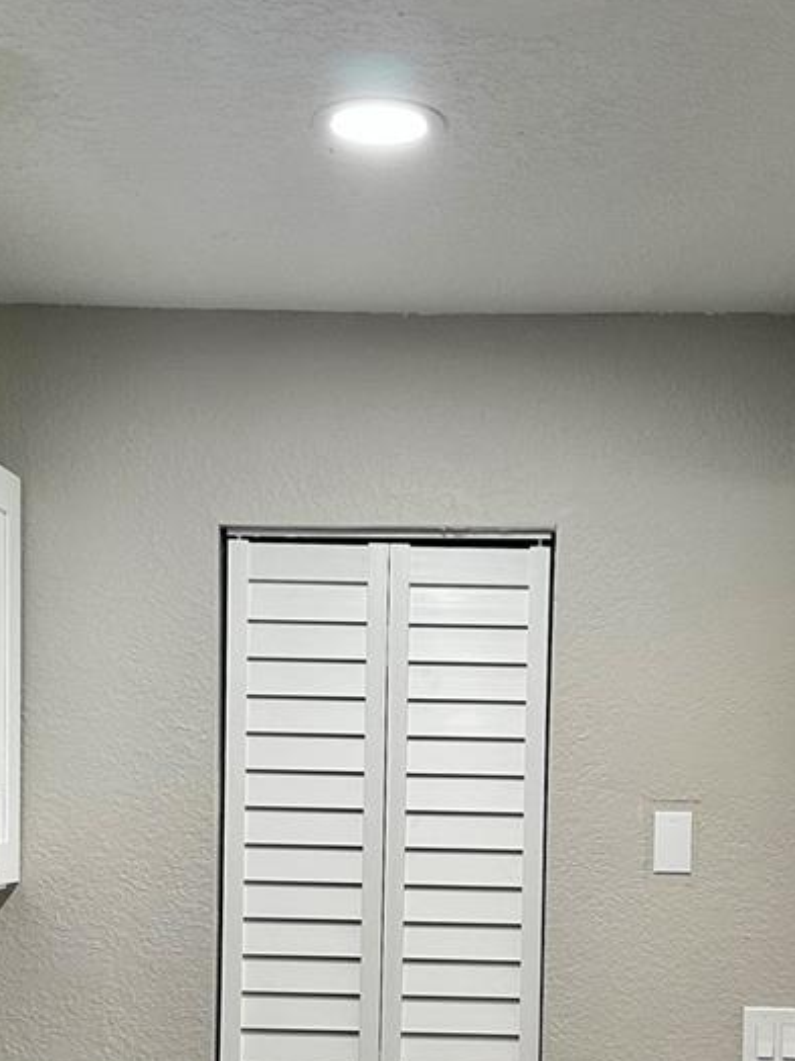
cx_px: 479
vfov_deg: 33.7
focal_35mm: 55
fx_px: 1684
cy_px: 877
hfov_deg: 26.5
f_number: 1.78
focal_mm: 6.86
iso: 200
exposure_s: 1/120
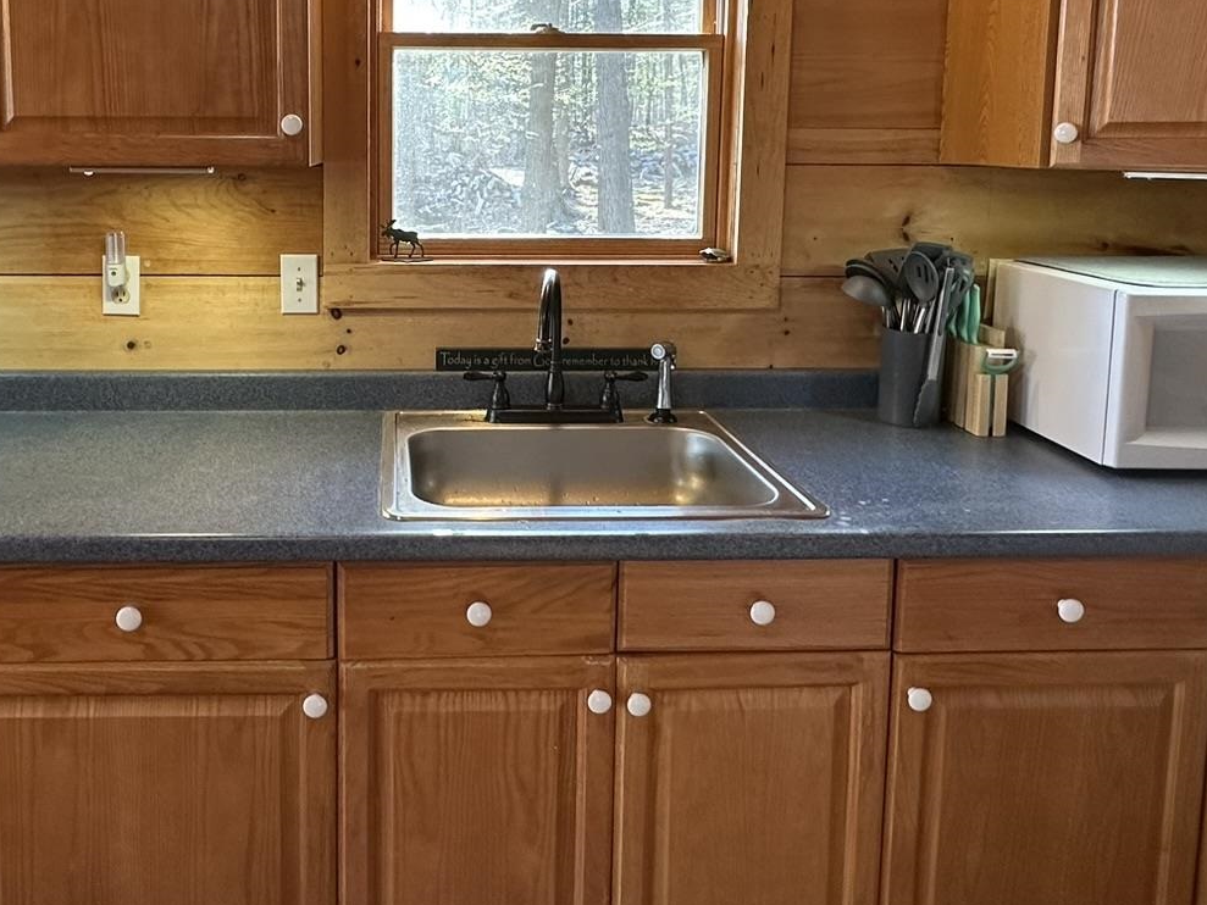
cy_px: 248
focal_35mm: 29
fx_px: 1011
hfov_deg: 60.6
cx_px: 433
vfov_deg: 46.8
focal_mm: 2.22
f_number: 2.2
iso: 200
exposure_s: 1/60
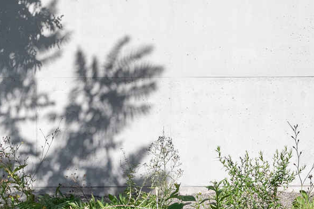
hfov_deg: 16.6
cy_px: 6
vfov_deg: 12.1
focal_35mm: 112
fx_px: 977
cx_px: 476
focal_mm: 22
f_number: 5.6
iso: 250
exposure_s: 1/1600
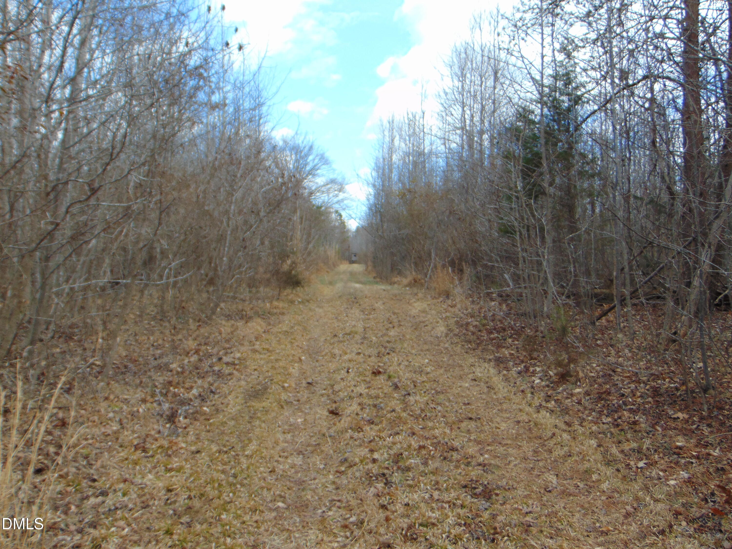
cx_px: 366
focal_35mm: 35
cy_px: 274
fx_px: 740
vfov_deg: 40.7
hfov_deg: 52.6
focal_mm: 6.3
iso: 80
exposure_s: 1/320
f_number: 3.2
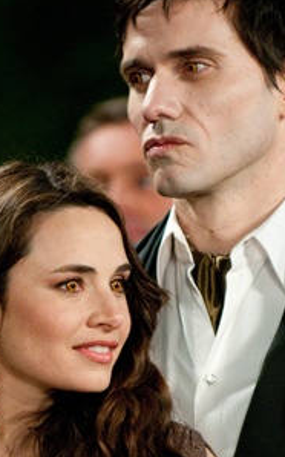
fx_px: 7650
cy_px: 356
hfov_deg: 2.1
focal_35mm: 615
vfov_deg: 3.4
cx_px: 137
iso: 800
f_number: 2.8
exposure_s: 1/100
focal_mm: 200
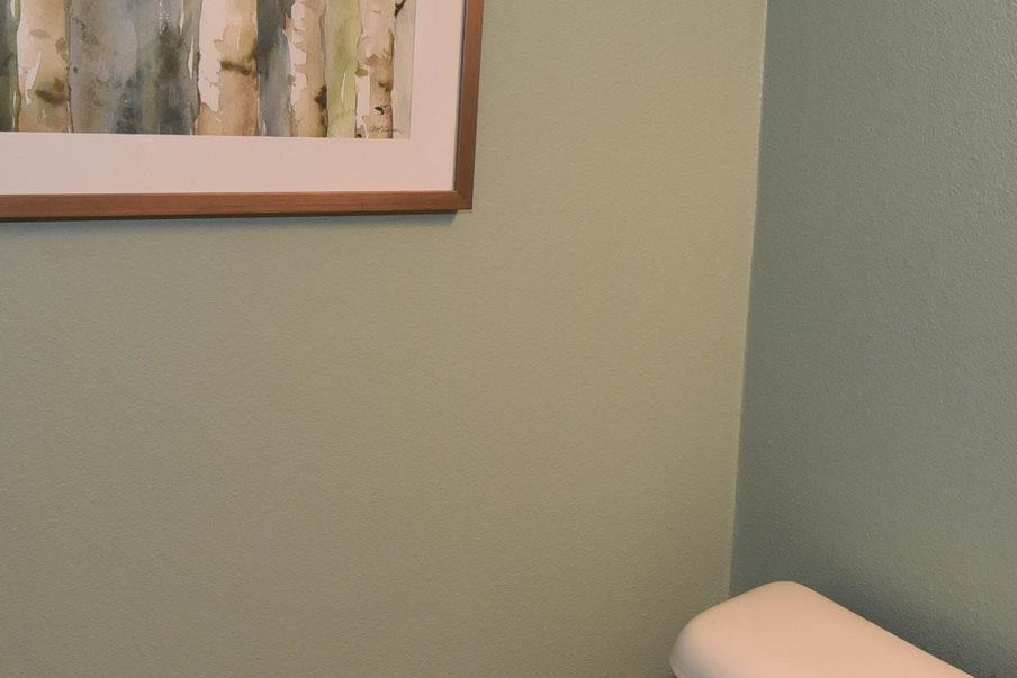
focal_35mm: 51
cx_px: 756
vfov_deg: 26.2
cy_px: 189
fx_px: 1441
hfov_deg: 38.0
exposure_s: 1/125
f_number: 5.6
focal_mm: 15
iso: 720
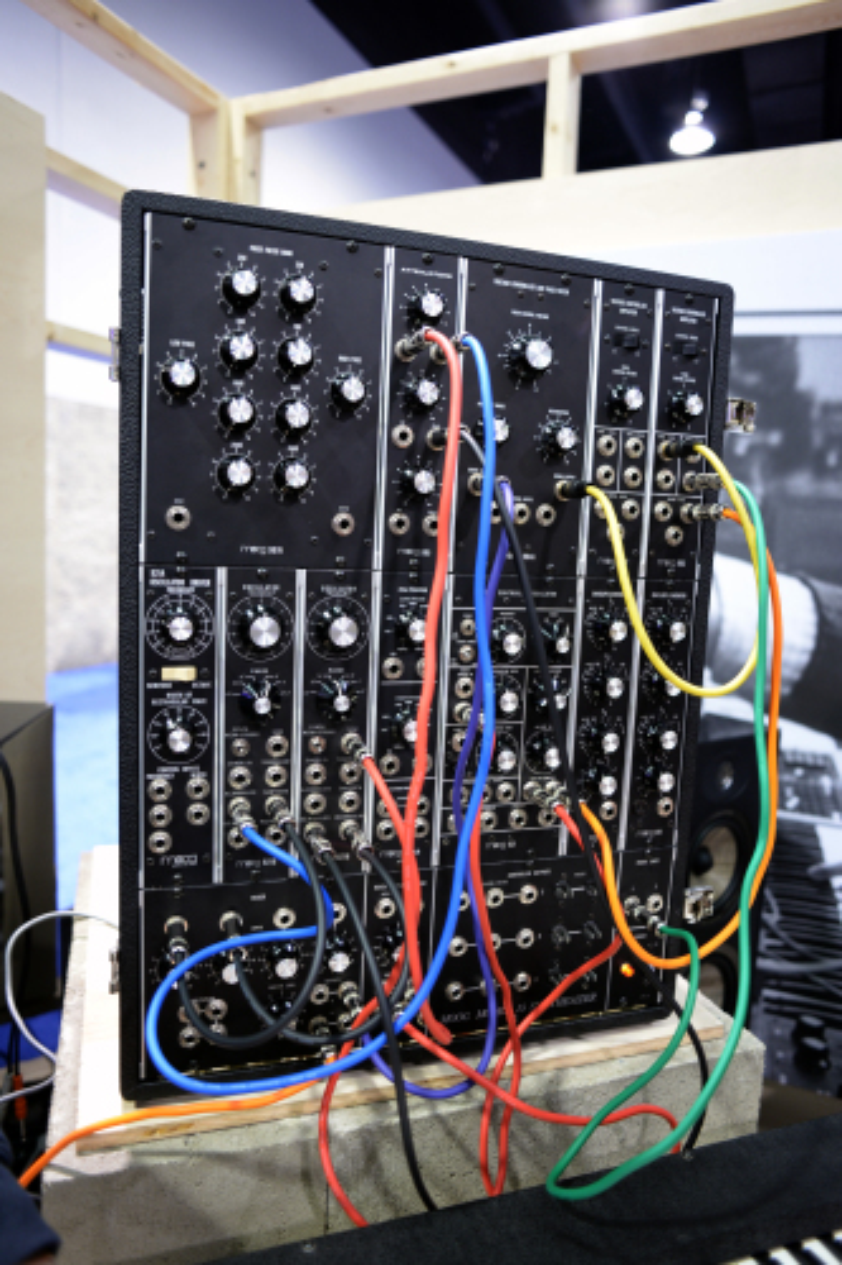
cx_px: 421
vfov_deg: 73.8
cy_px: 632
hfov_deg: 53.1
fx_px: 843
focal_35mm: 24
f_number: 2.8
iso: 800
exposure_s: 1/30
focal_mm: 24
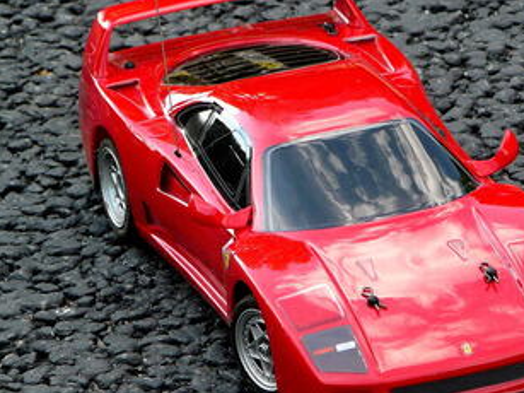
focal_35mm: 487
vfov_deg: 3.1
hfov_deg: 4.1
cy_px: 223
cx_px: 335
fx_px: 7369
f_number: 4
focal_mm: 53.4
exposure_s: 1/200
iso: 100
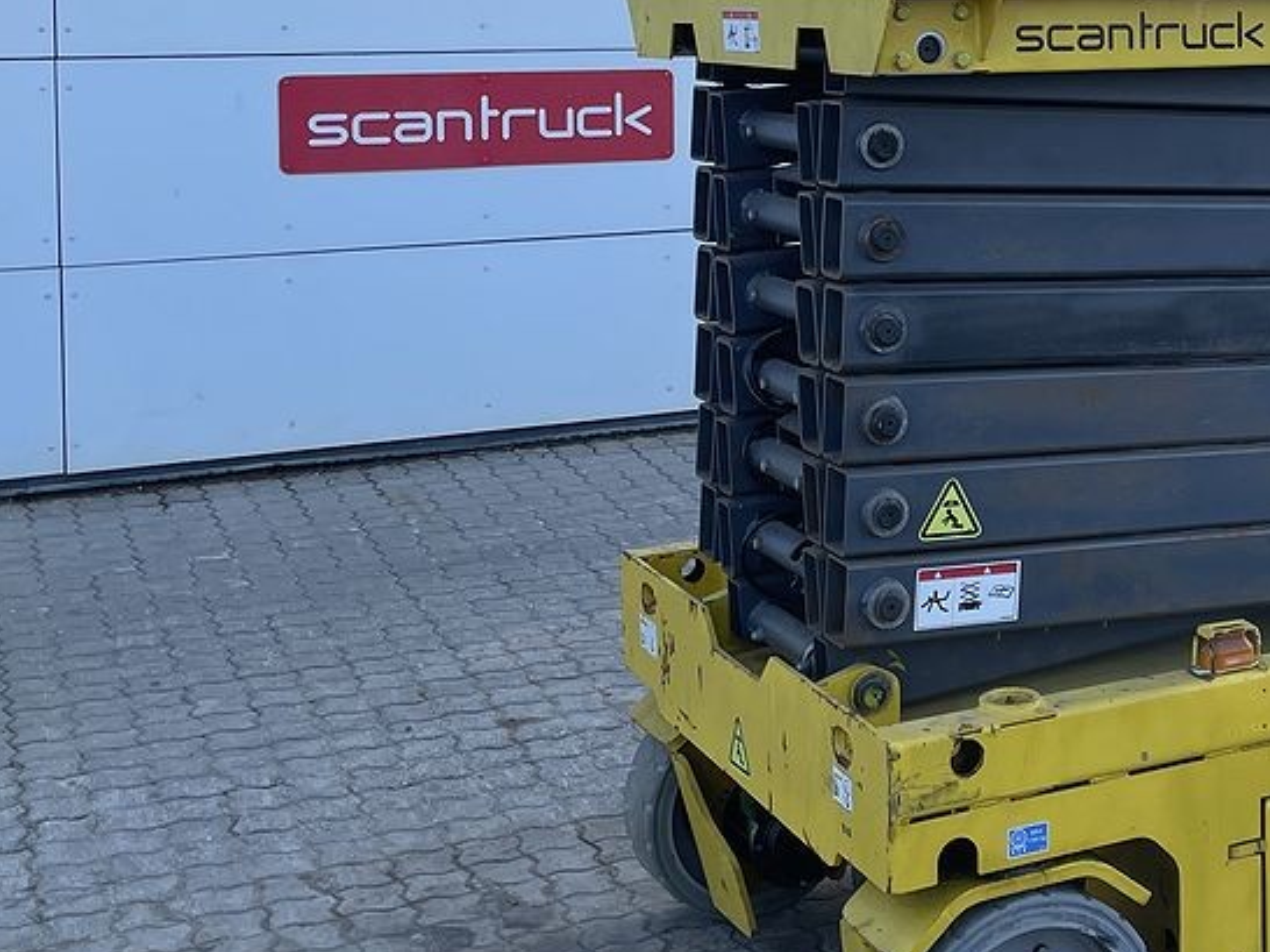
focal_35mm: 61
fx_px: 2237
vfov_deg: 23.5
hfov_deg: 30.2
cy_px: 128
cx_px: 1172
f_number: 1.6
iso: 32
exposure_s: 1/729
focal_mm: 4.2
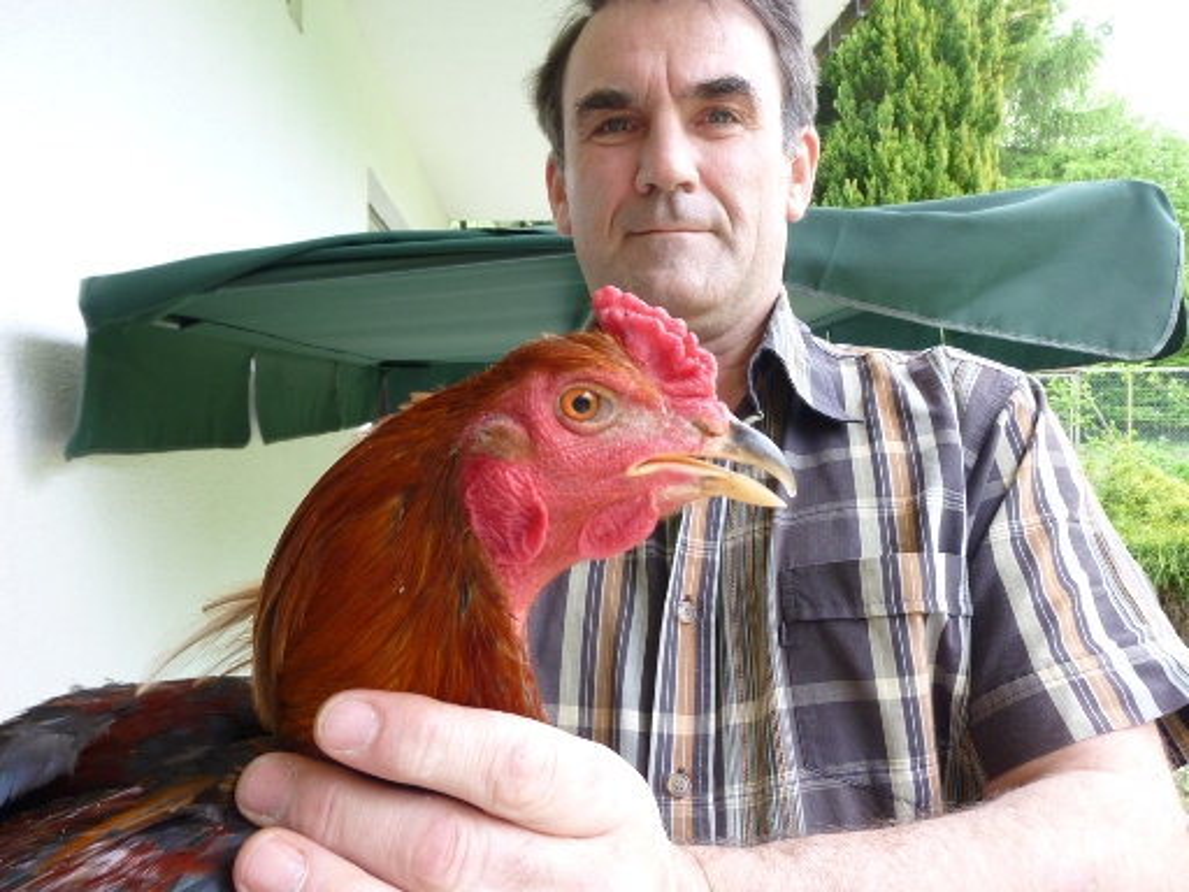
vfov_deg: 54.9
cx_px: 594
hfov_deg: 69.4
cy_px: 446
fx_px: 859
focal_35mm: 25
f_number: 3.3
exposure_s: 1/30
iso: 125
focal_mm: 4.5
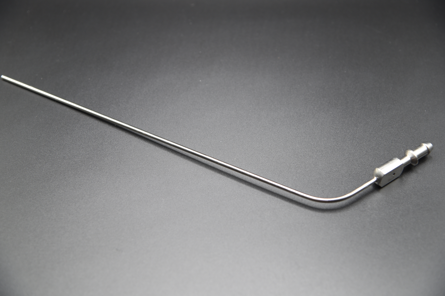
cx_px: 222
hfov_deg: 32.4
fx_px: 766
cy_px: 148
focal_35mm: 62
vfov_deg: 21.9
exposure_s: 1/80
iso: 400
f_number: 4.5
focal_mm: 62
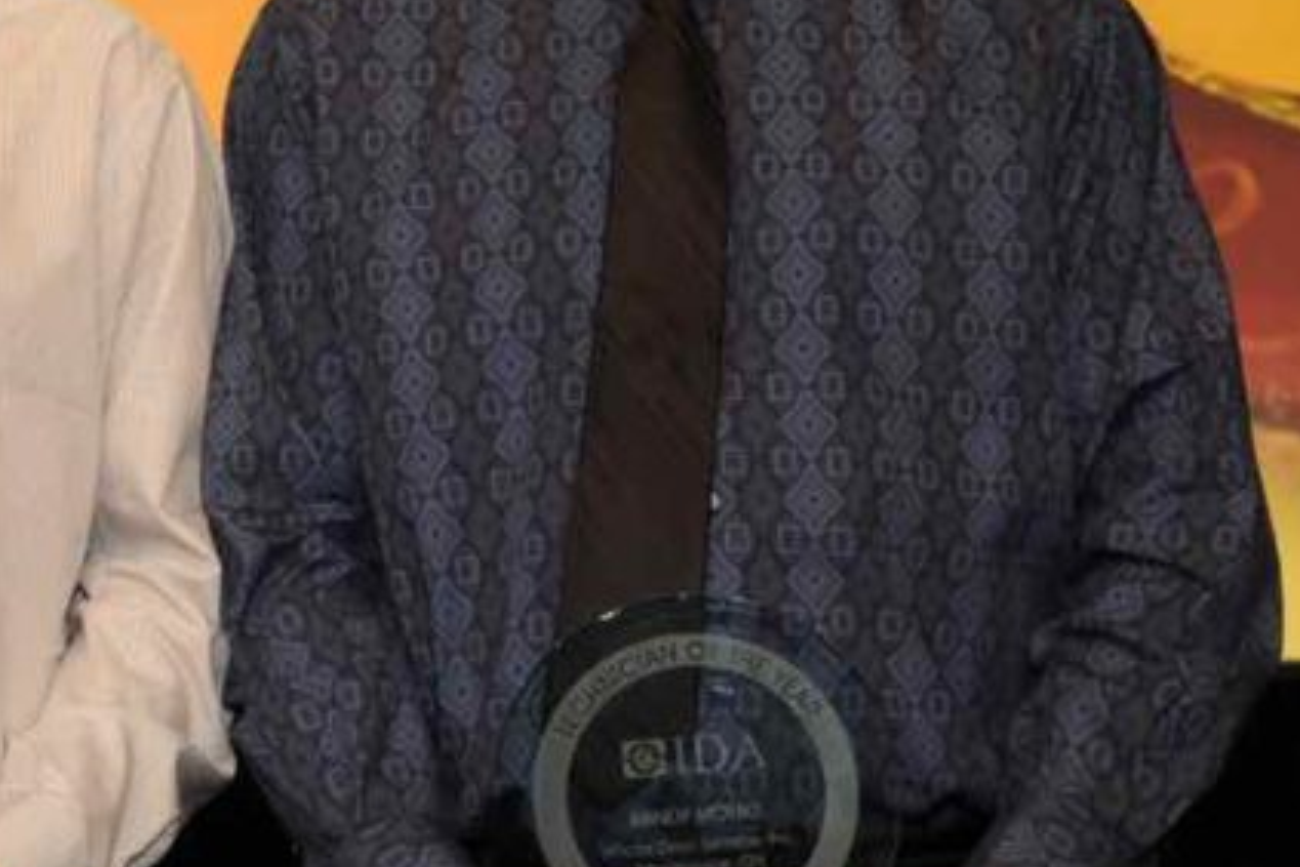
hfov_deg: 15.3
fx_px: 4802
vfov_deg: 10.3
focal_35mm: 133
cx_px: 234
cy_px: 135
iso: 400
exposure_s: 1/50
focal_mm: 55
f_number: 8
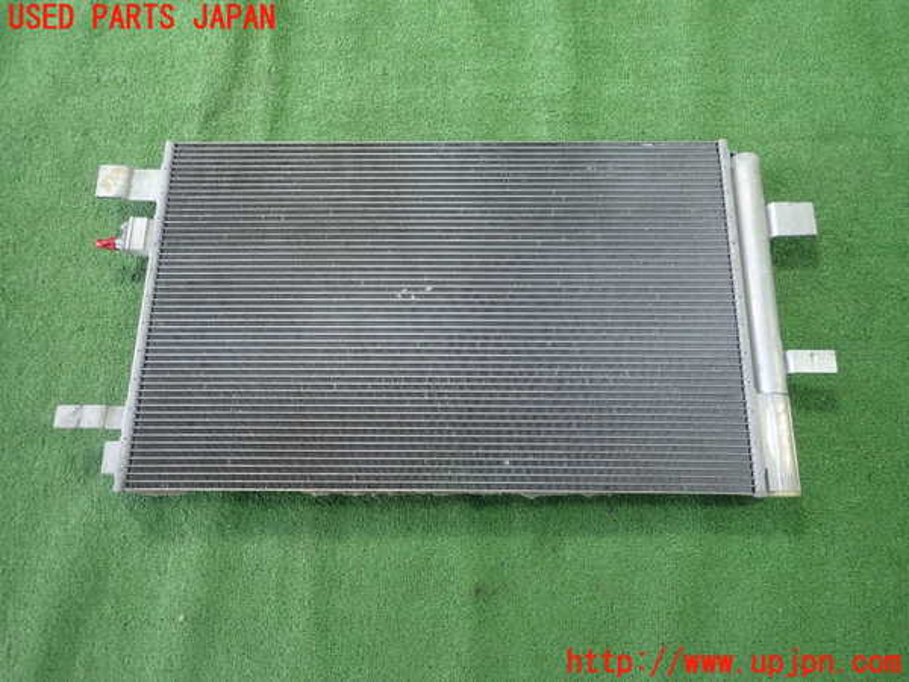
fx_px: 656
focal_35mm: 25
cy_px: 341
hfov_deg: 69.4
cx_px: 454
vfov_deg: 54.9
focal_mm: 4.5
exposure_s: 1/60
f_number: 2
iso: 200
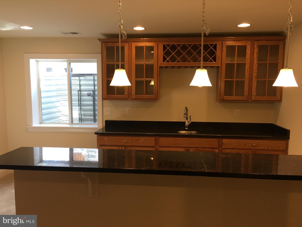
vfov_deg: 48.2
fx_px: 253
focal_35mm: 29
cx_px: 151
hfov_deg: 61.7
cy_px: 114
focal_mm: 4.15
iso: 32
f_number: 2.2
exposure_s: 1/30
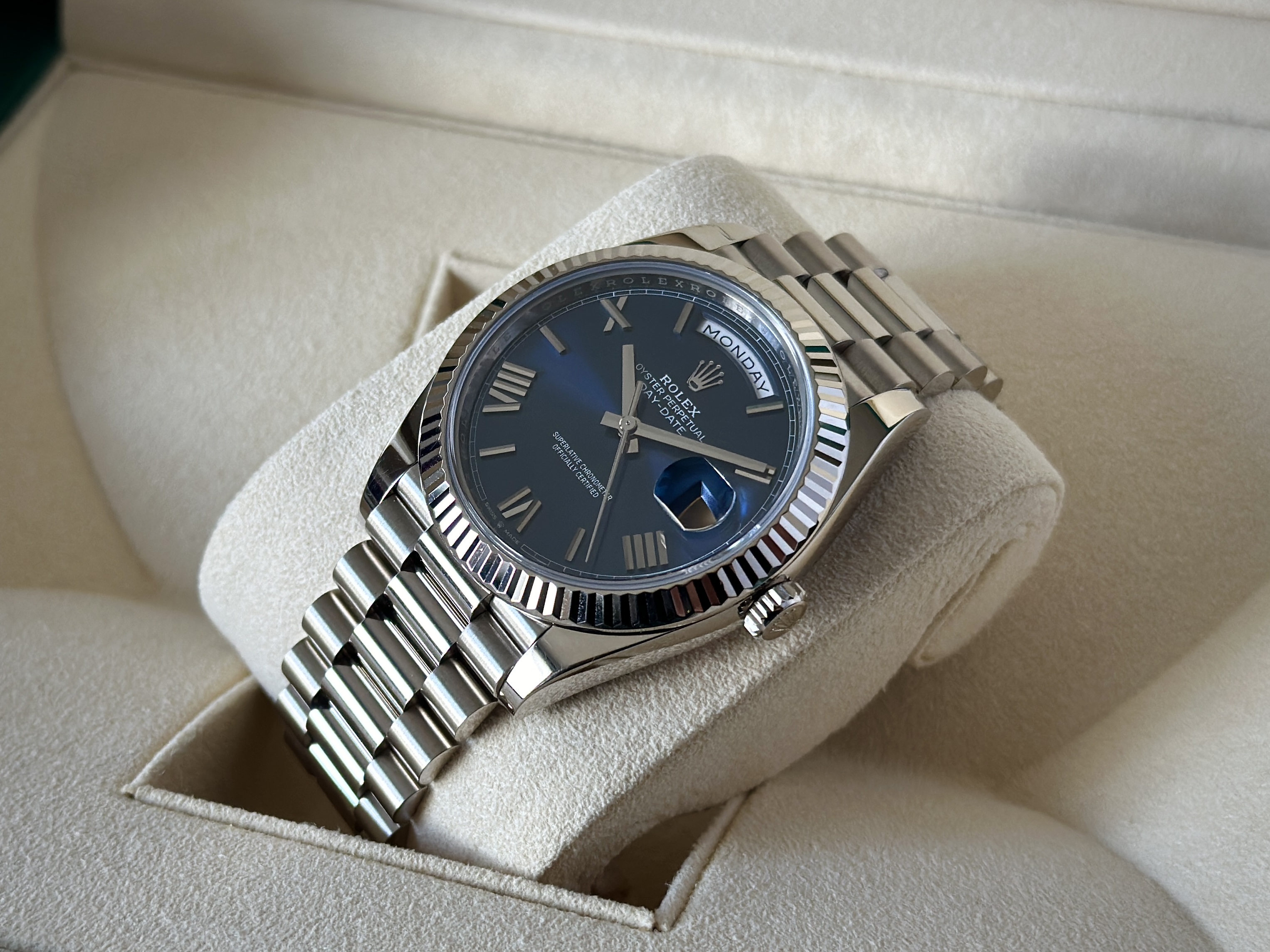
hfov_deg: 39.7
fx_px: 1761
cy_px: 476
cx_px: 635
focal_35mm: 48
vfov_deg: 30.3
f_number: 1.78
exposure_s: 1/69
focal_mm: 6.86
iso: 125
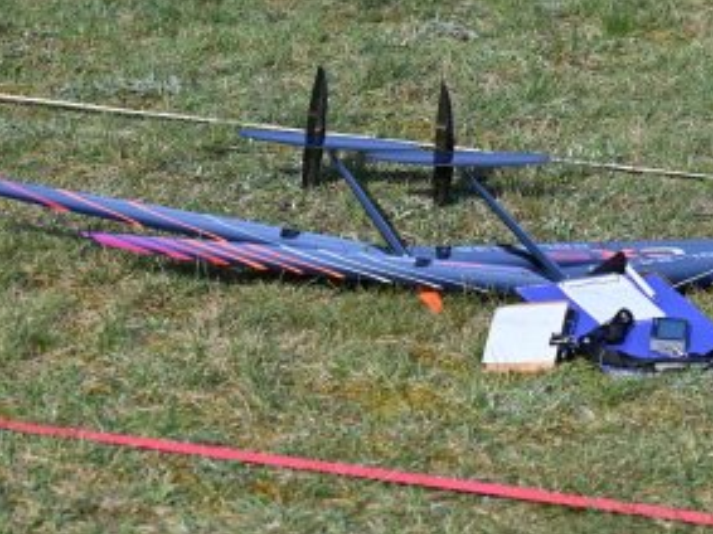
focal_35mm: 228
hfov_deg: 8.7
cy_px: 247
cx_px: 503
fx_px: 4694
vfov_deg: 6.5
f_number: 8
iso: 320
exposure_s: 1/1000
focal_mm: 135
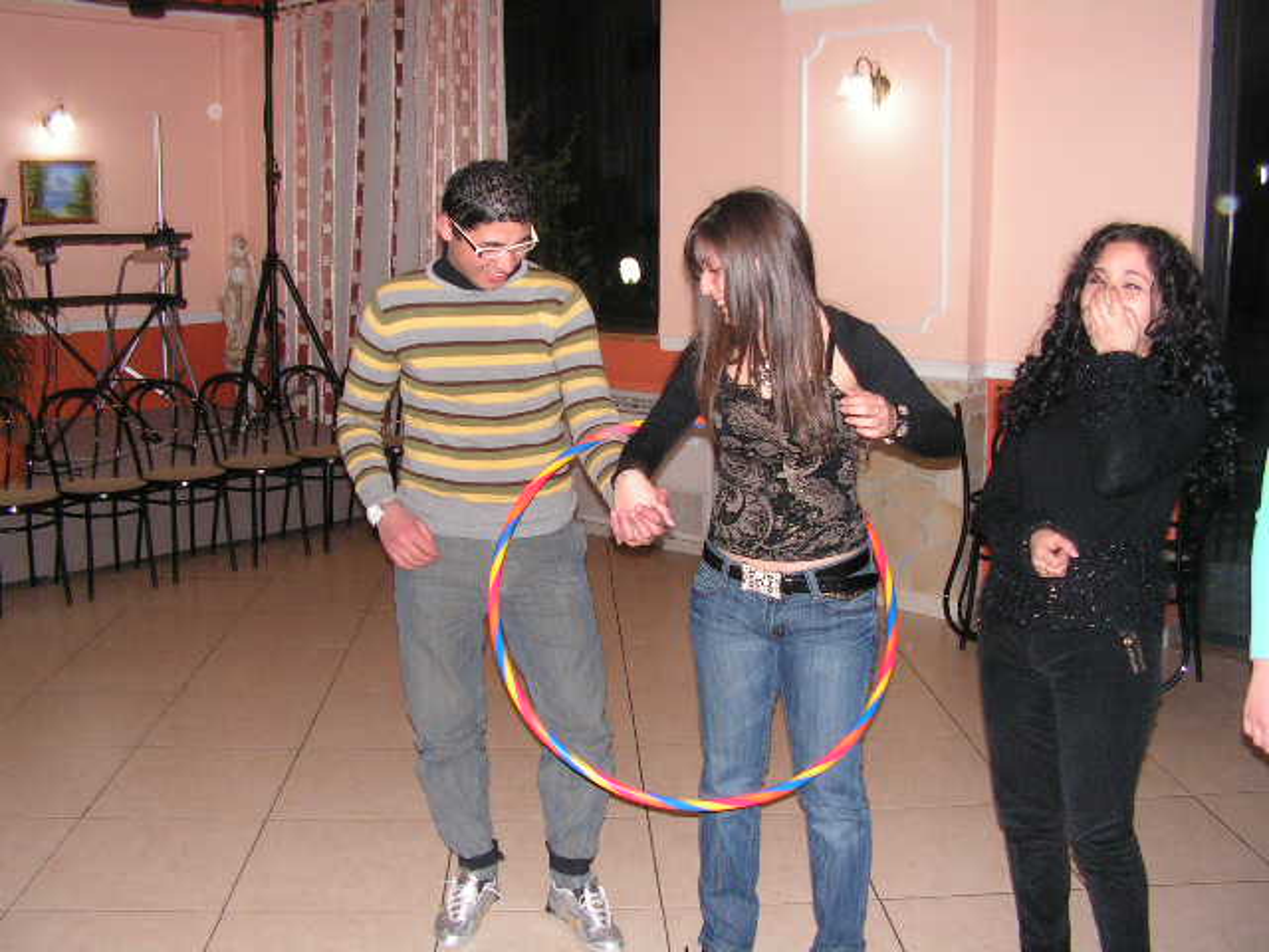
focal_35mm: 36
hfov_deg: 51.4
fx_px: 1320
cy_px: 476
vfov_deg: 39.7
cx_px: 634
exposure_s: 1/40
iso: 200
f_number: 3.2
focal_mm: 6
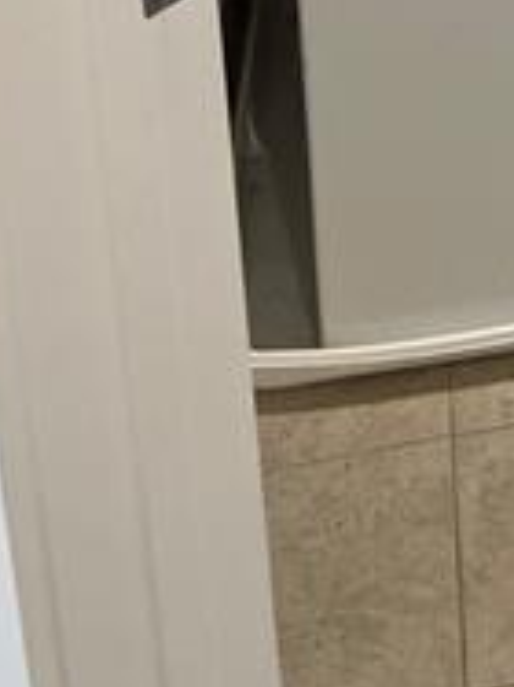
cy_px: -625
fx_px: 2121
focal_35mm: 107
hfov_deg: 12.3
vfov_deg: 15.3
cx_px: 1021
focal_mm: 5.7
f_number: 1.5
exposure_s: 1/120
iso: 125
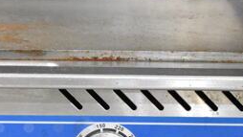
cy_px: 167
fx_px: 973
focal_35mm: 151
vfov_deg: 8.0
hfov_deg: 14.1
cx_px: 29
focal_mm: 40
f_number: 5
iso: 6400
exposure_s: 1/200
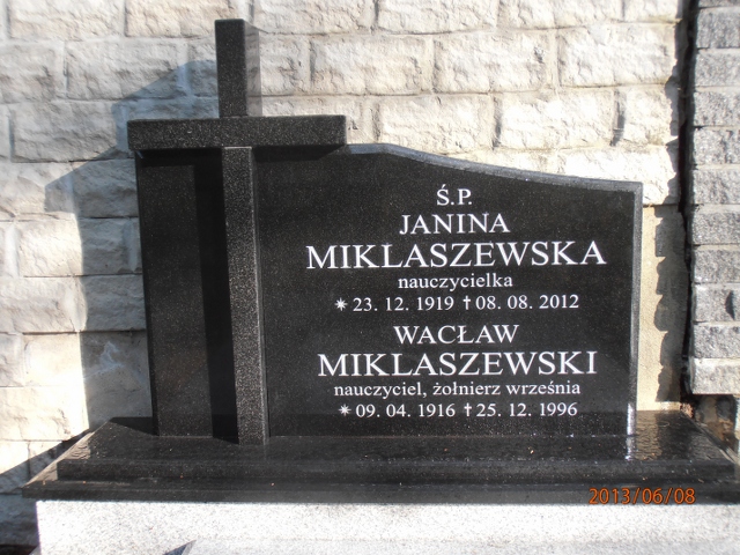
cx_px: 370
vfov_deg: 32.9
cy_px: 278
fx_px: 941
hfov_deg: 42.9
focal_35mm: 44
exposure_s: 1/100
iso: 80
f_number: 4.2
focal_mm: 7.87
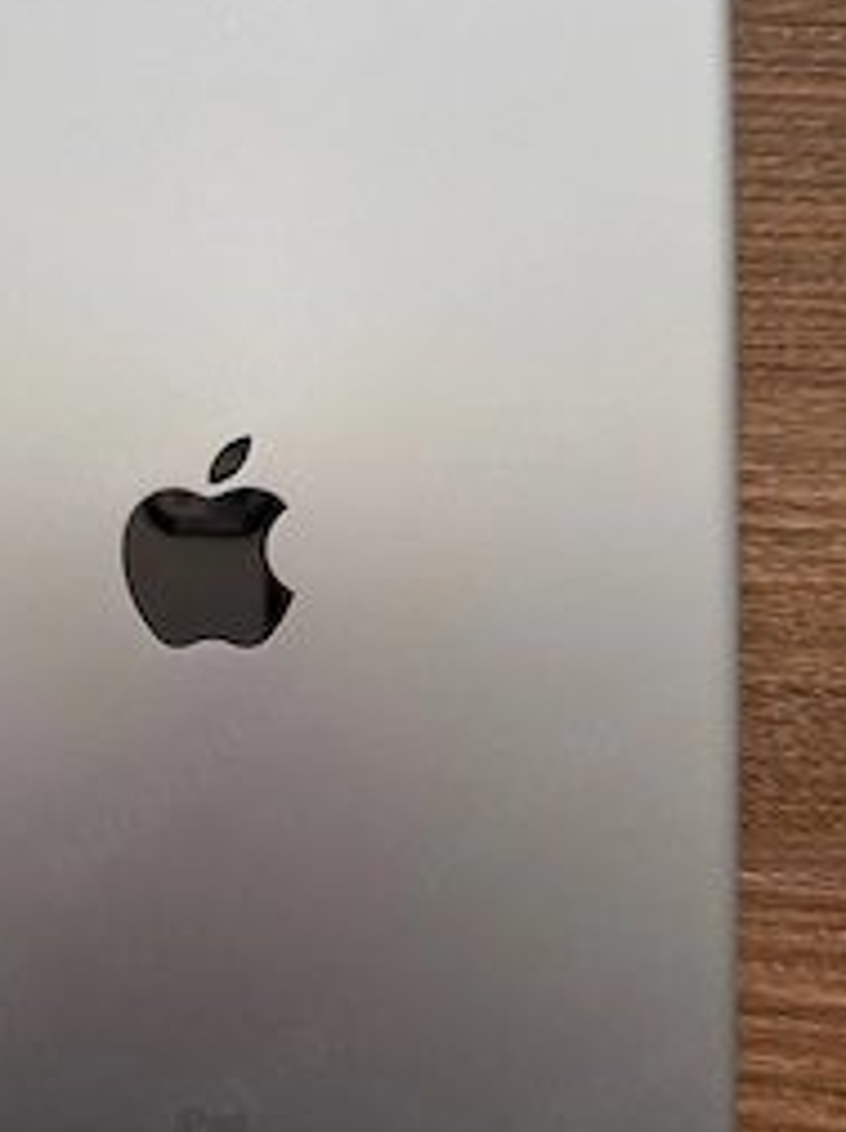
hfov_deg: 36.9
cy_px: 470
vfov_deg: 48.8
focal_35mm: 38
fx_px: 1241
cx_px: 233
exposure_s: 1/617
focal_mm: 6.76
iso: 80
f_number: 1.78
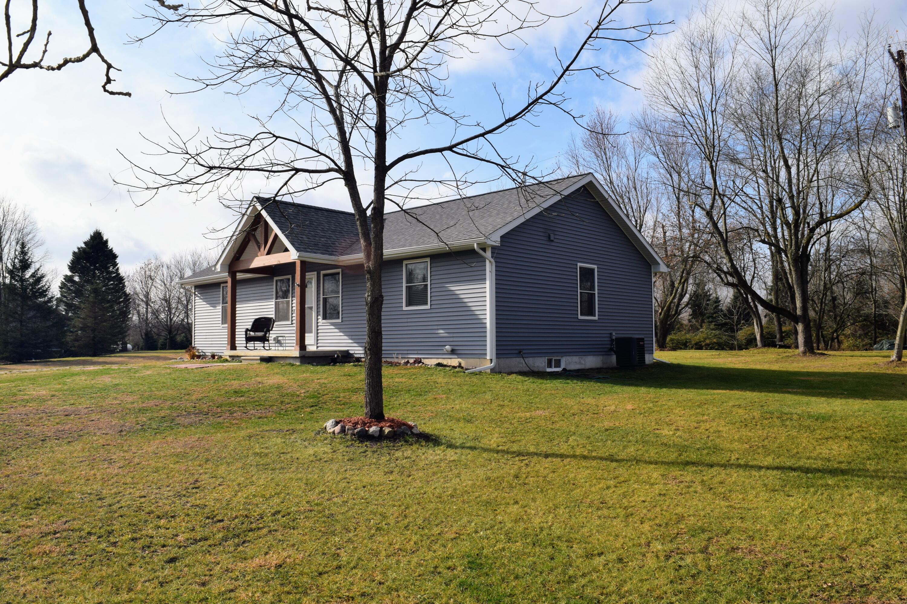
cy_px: 302
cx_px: 454
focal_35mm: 27
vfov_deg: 47.9
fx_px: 680
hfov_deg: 67.4
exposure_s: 1/200
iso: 100
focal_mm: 18
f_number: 11
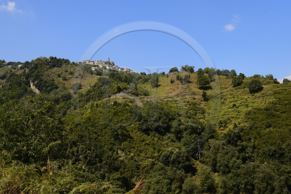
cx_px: 146
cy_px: 97
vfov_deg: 41.1
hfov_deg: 58.7
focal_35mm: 32
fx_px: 259
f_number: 13
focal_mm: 32
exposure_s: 1/250
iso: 200
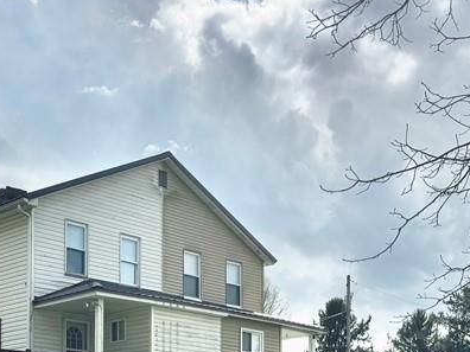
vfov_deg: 22.3
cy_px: 388
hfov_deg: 31.1
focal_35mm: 62
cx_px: 196
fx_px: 842
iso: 80
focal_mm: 6.76
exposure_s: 1/7937
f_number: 1.78
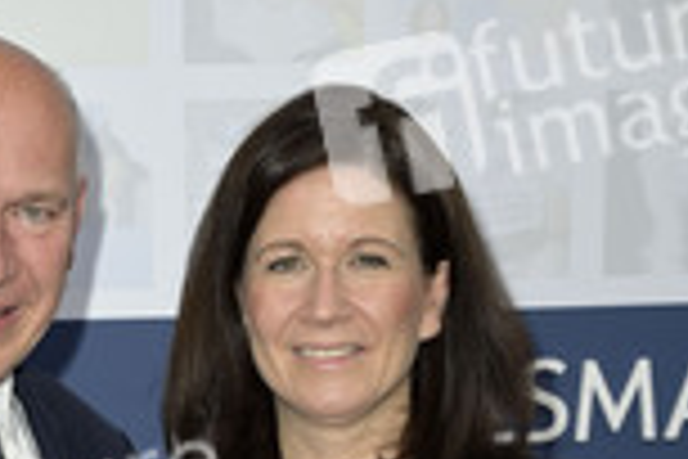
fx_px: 2503
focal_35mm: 131
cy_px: 774
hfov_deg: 15.5
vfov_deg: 10.0
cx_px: 135
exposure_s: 1/250
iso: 400
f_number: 7.1
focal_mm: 50
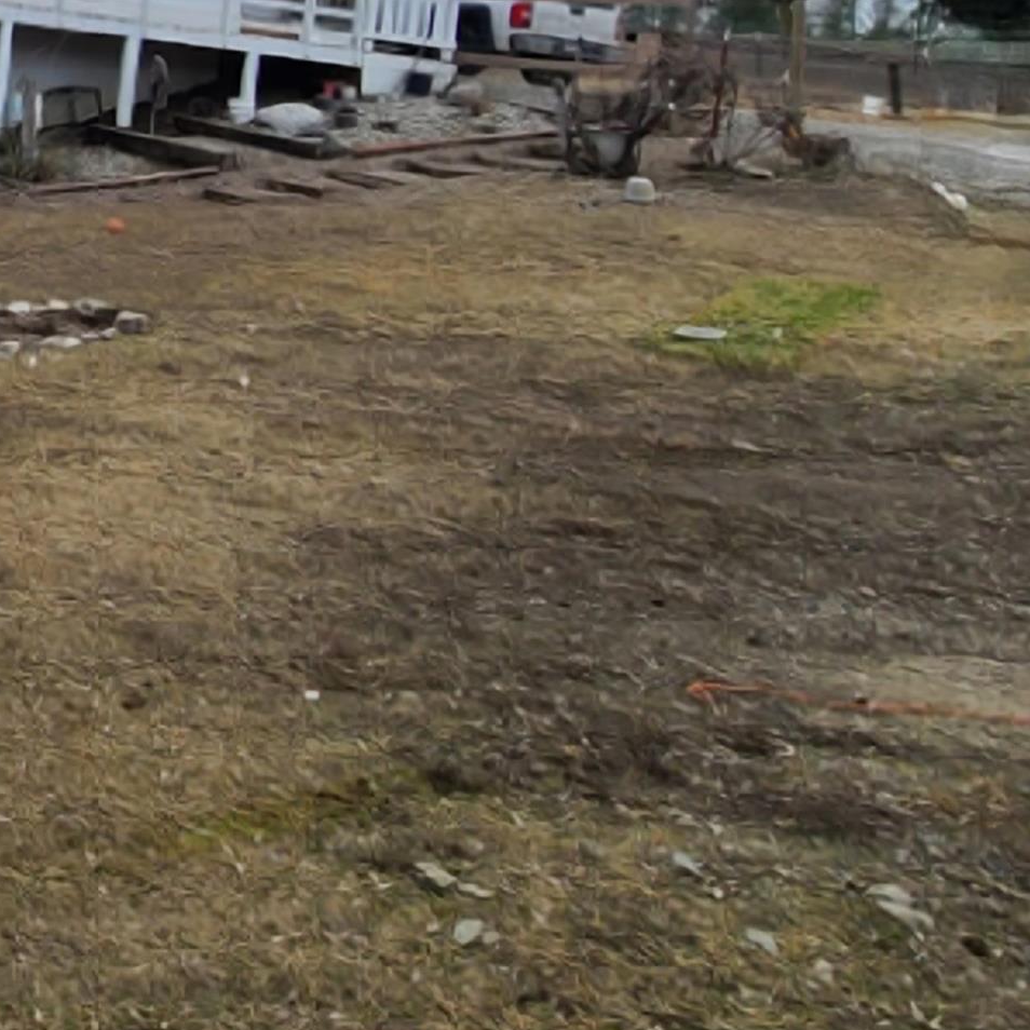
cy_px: -87
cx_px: -455
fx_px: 1246
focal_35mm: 37
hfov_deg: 30.0
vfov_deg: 37.9
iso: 50
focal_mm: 2.2
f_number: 2.2
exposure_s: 1/588
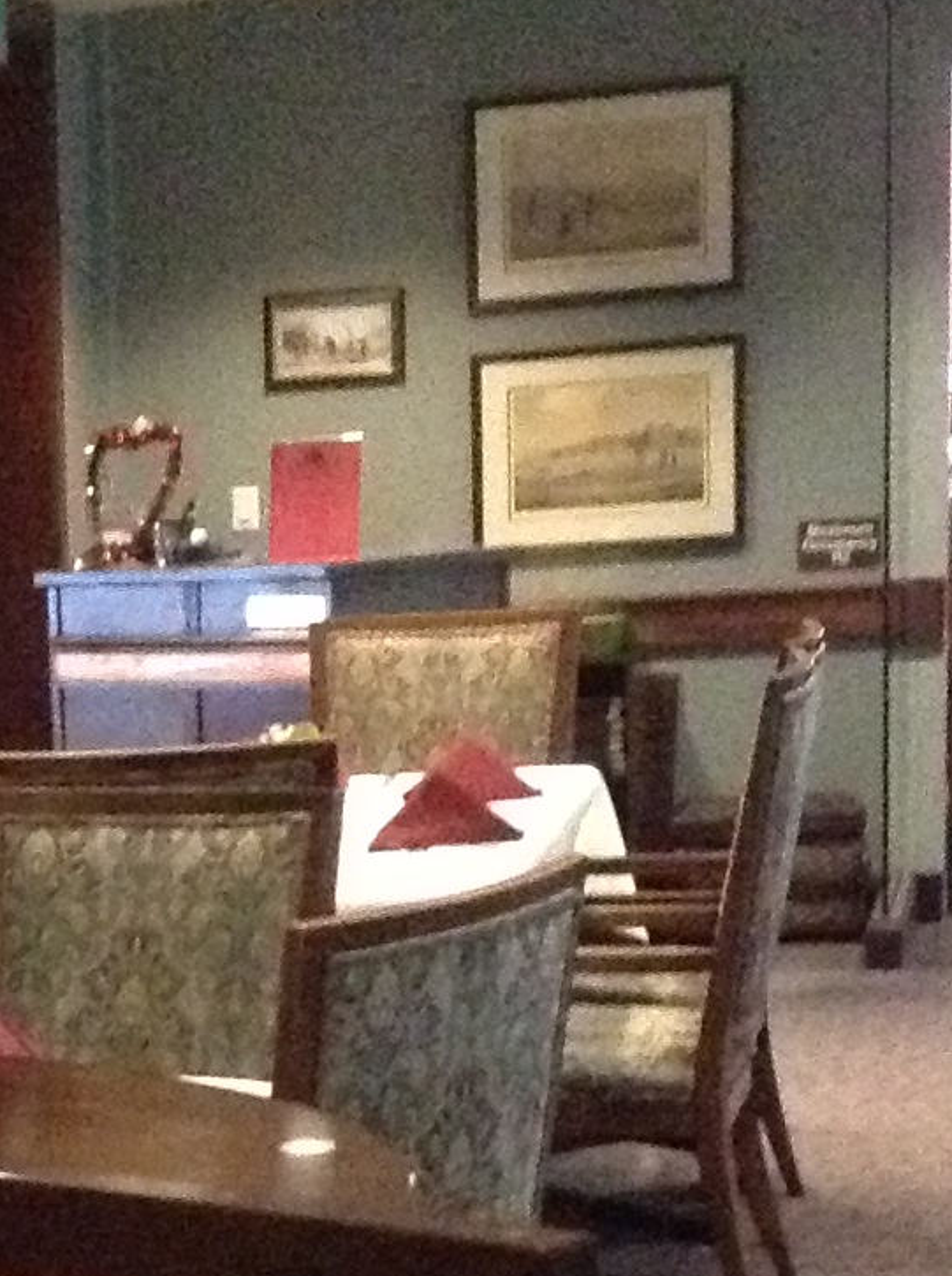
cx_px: -311
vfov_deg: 16.4
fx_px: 4341
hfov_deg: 12.1
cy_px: 1246
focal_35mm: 118
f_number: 2.4
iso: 640
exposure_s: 1/15
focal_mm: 3.3
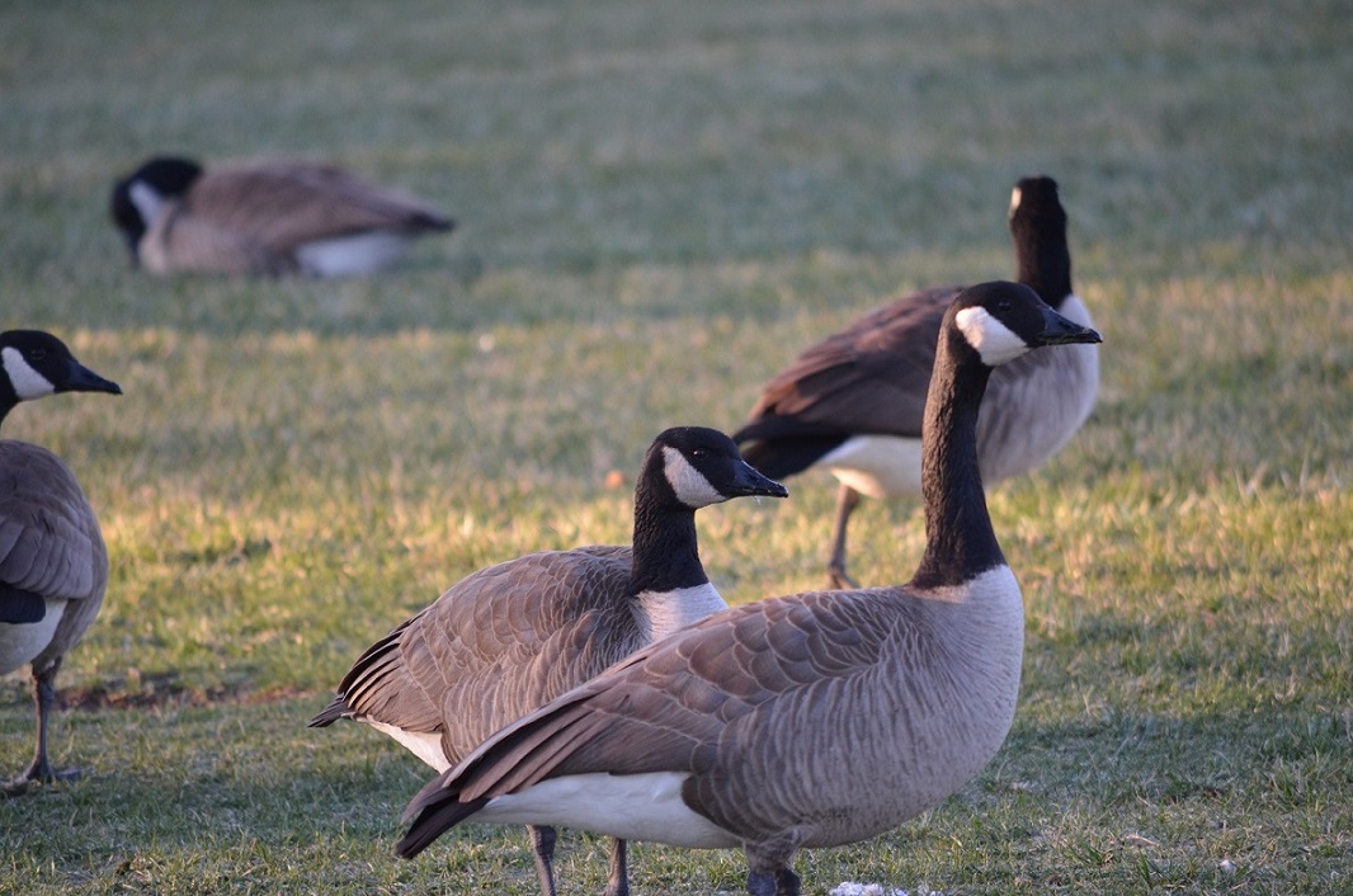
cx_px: 676
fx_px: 16877
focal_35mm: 450
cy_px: 448
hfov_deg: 4.6
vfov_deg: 3.0
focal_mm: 300
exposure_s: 1/250
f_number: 5.6
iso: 560
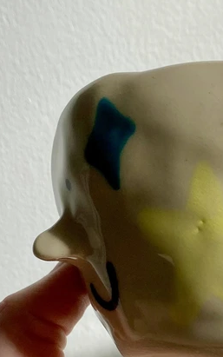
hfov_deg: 20.4
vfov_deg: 34.4
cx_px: 278
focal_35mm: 59
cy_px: 219
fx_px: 574
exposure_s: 1/1808
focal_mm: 4.25
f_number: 1.8
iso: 32
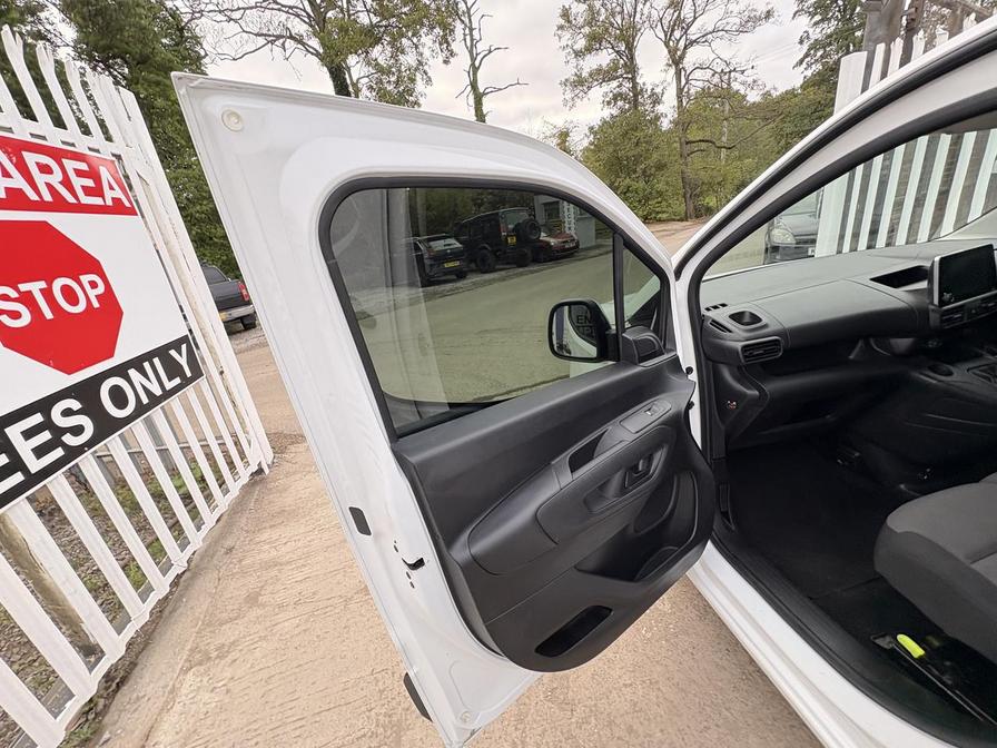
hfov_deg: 102.1
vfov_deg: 85.7
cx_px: 498
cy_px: 374
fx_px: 403
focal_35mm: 14
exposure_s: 1/106
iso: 100
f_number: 2.2
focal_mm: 2.22
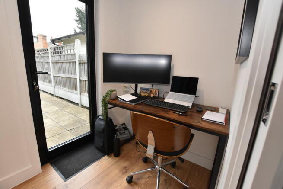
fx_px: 118
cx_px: 142
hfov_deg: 100.4
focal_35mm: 15
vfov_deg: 77.4
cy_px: 94
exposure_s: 1/100
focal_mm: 10
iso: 800
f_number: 5
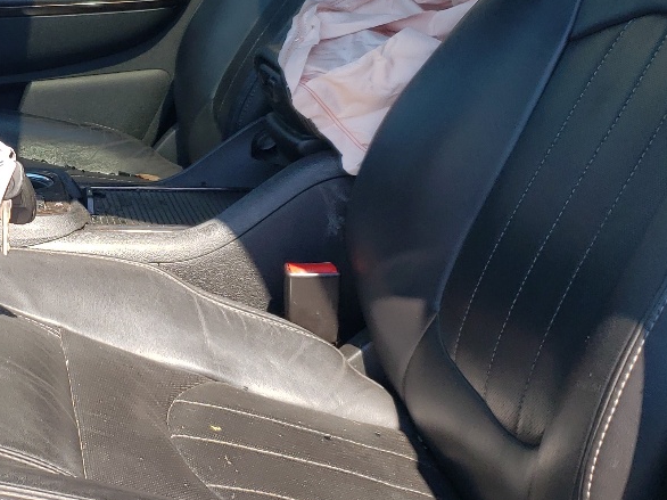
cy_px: 141
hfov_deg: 26.1
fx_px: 1368
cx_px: 8
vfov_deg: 20.6
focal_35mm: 71
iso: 50
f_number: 1.5
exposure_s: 1/769
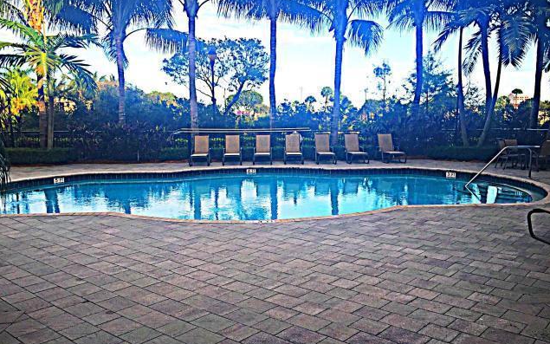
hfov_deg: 61.2
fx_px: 465
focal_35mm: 31
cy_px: 190
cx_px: 275
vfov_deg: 40.6
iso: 32
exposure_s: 1/449
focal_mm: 4.15
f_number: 2.2
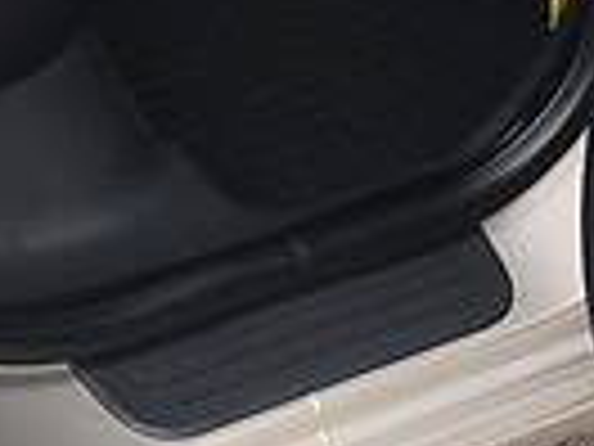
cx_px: 171
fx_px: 3020
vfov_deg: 8.0
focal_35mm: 176
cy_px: -482
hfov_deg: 11.2
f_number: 2.2
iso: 32
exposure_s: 1/100
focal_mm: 4.2
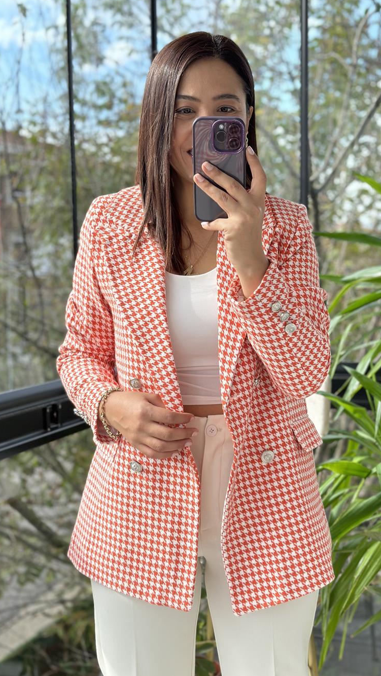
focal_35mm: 53
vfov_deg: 39.2
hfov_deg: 22.6
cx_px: 243
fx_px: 952
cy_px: 335
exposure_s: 1/329
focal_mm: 6.86
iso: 80
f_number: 1.78
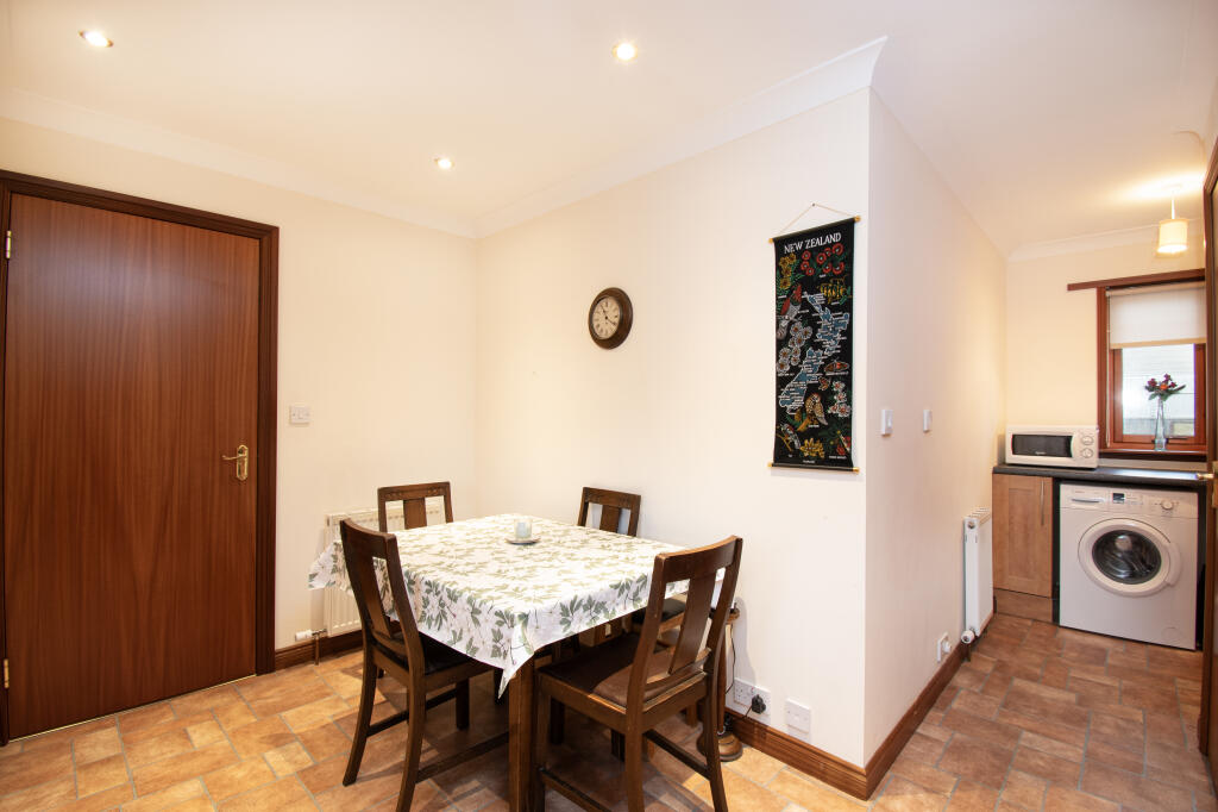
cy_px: 406
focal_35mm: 15
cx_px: 609
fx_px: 507
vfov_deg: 77.3
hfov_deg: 100.4
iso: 320
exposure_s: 1/3
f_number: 8
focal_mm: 10
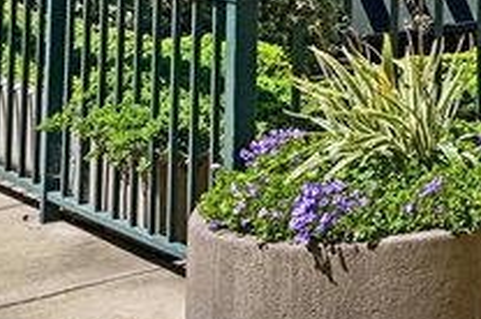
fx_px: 1346
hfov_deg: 14.0
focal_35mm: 101
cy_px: -240
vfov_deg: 12.4
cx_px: 1154
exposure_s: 1/2500
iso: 400
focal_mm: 17.5
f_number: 9
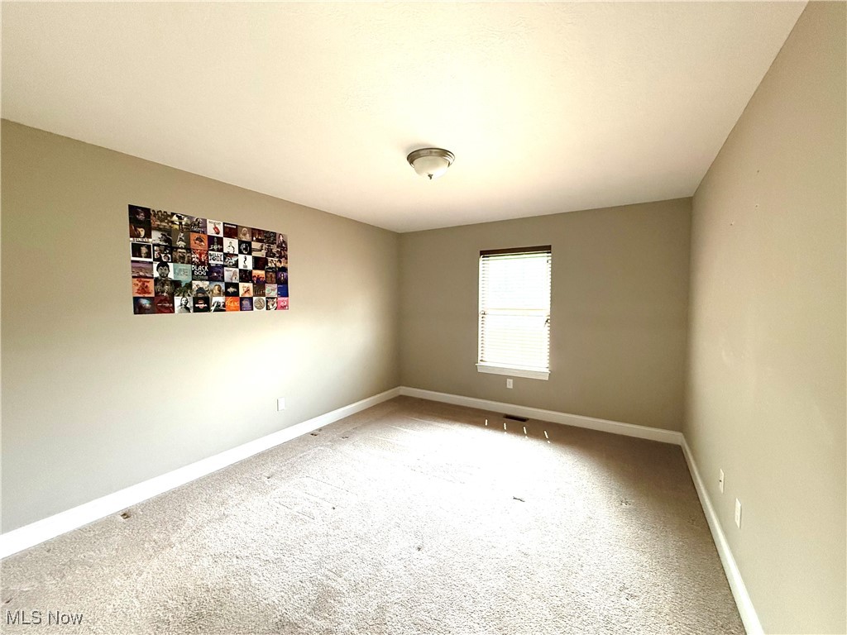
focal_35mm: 14
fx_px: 343
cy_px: 318
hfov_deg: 102.1
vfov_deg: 85.7
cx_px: 424
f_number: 2.2
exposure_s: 1/120
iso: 400
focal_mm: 2.22
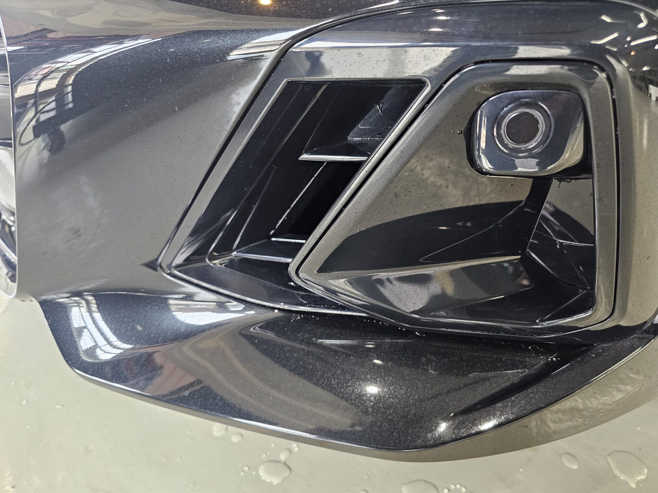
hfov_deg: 73.9
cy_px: 246
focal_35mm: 23
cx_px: 329
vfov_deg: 58.9
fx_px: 437
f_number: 1.7
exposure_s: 1/100
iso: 500
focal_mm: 6.3
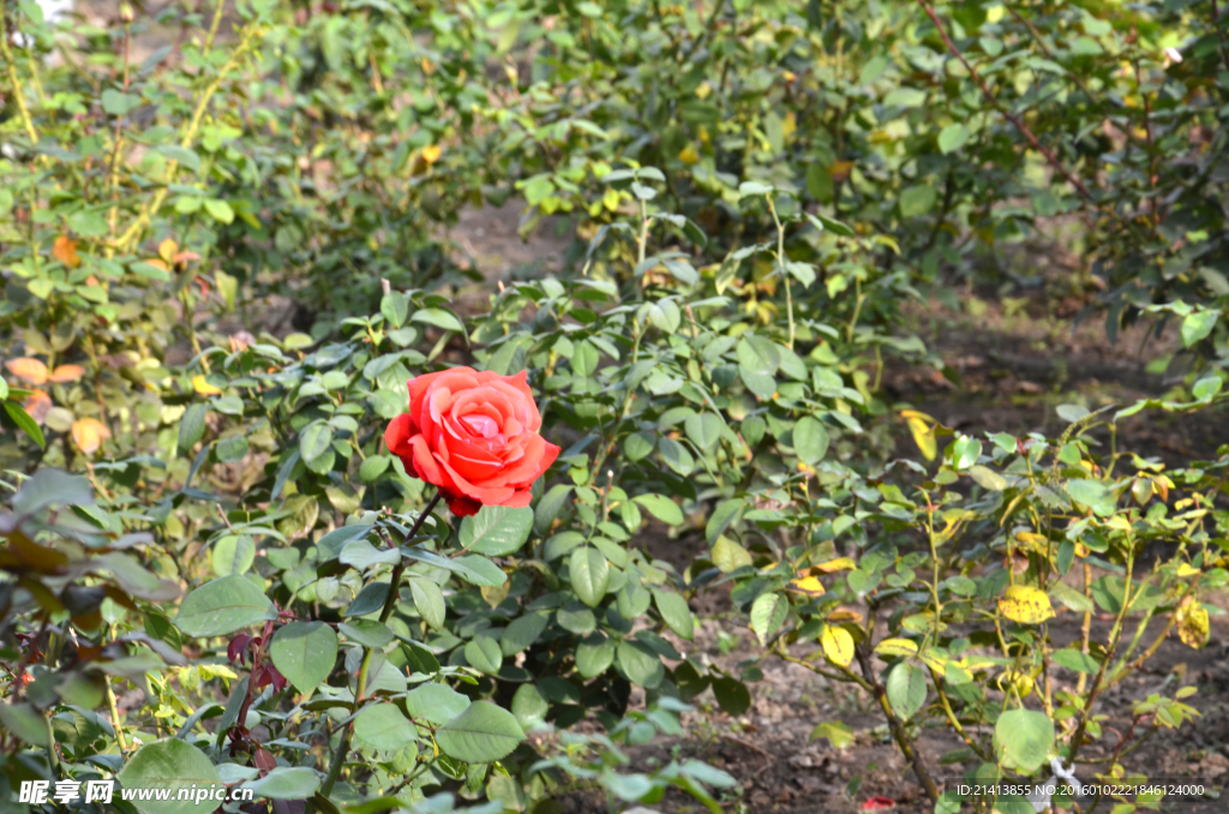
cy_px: 407
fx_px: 5365
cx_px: 614
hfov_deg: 13.1
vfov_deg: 8.7
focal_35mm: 158
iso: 180
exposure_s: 1/125
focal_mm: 105
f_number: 8
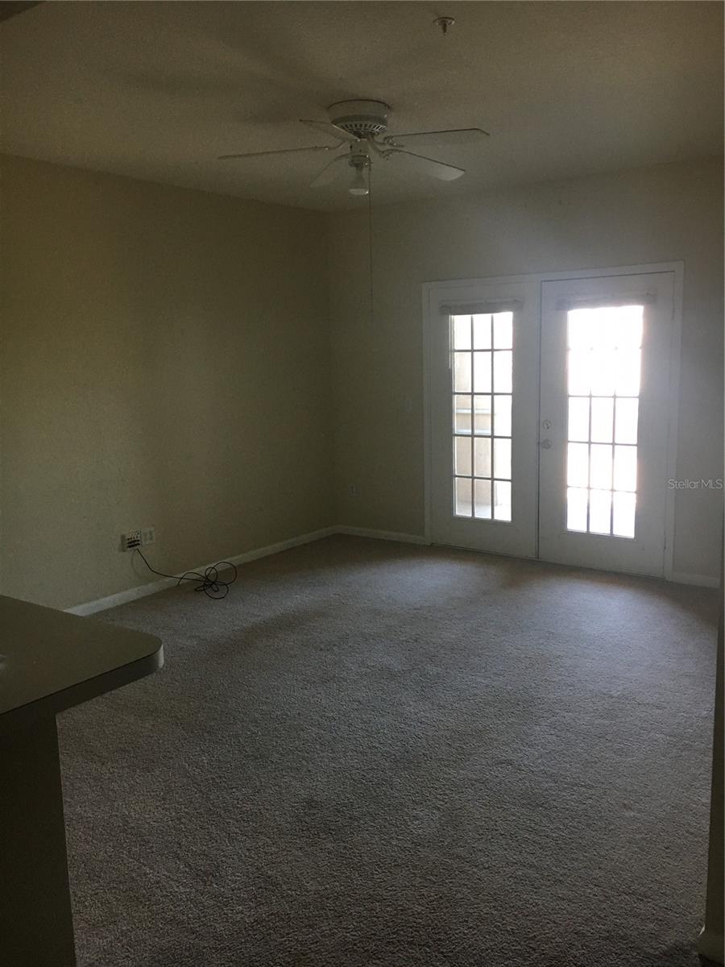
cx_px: 362
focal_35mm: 29
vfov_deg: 61.7
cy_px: 484
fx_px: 810
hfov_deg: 48.2
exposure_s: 1/30
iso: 100
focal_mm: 4.15
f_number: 2.2
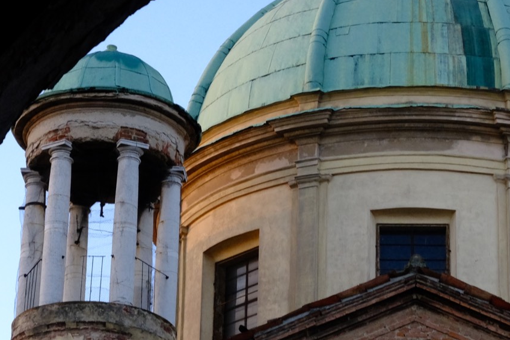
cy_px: 223
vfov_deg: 9.0
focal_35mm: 153
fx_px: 2167
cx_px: 360
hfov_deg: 13.4
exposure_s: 1/125
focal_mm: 39
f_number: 9
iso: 1250
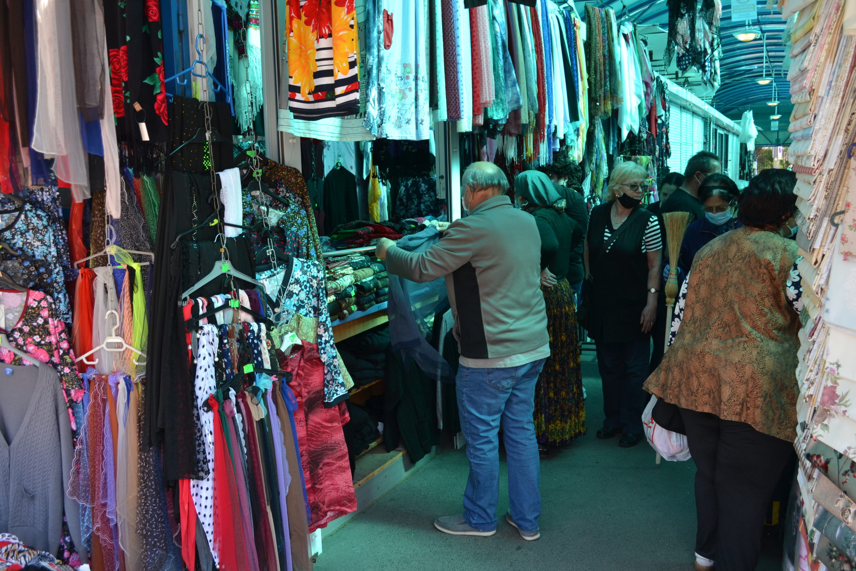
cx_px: 428
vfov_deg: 40.0
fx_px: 785
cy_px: 286
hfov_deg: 57.2
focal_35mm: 33
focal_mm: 22
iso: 280
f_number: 5.6
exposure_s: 1/125
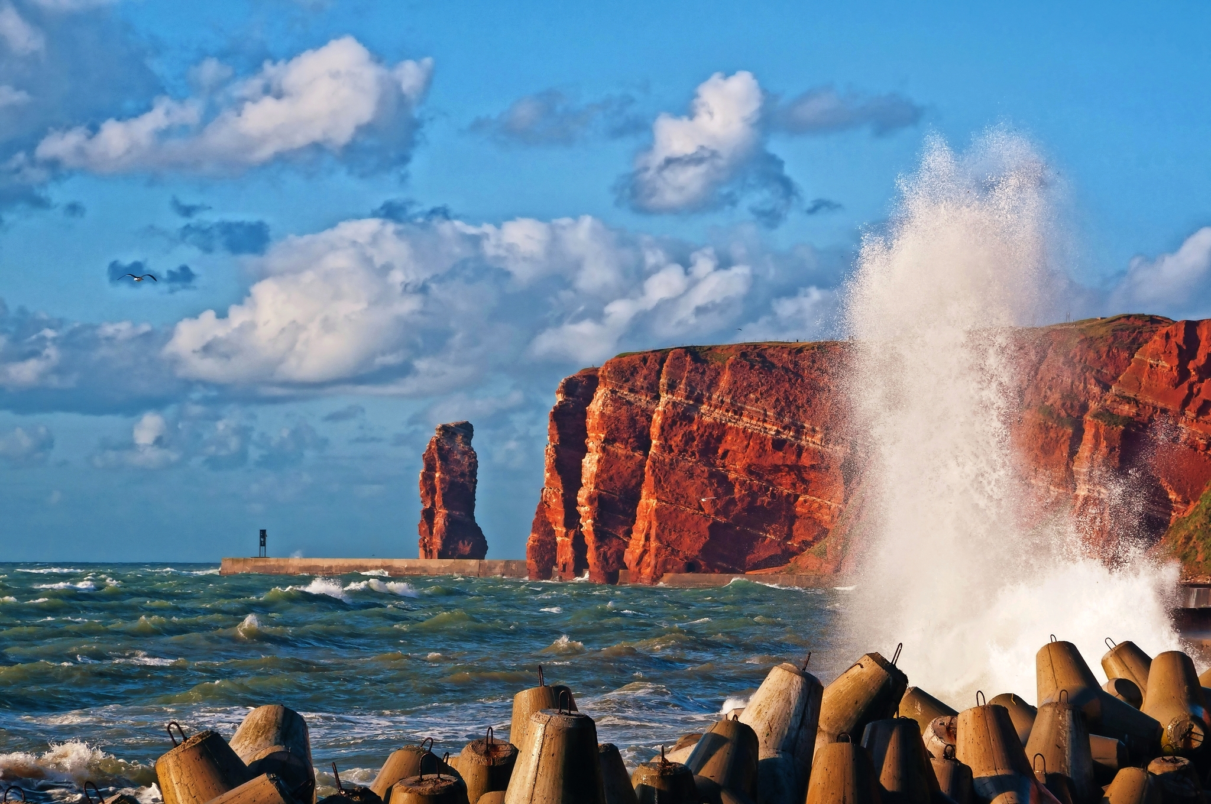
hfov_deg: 16.1
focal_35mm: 128
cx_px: 606
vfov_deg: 10.7
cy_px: 402
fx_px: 4283
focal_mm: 85
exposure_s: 1/400
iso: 200
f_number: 11
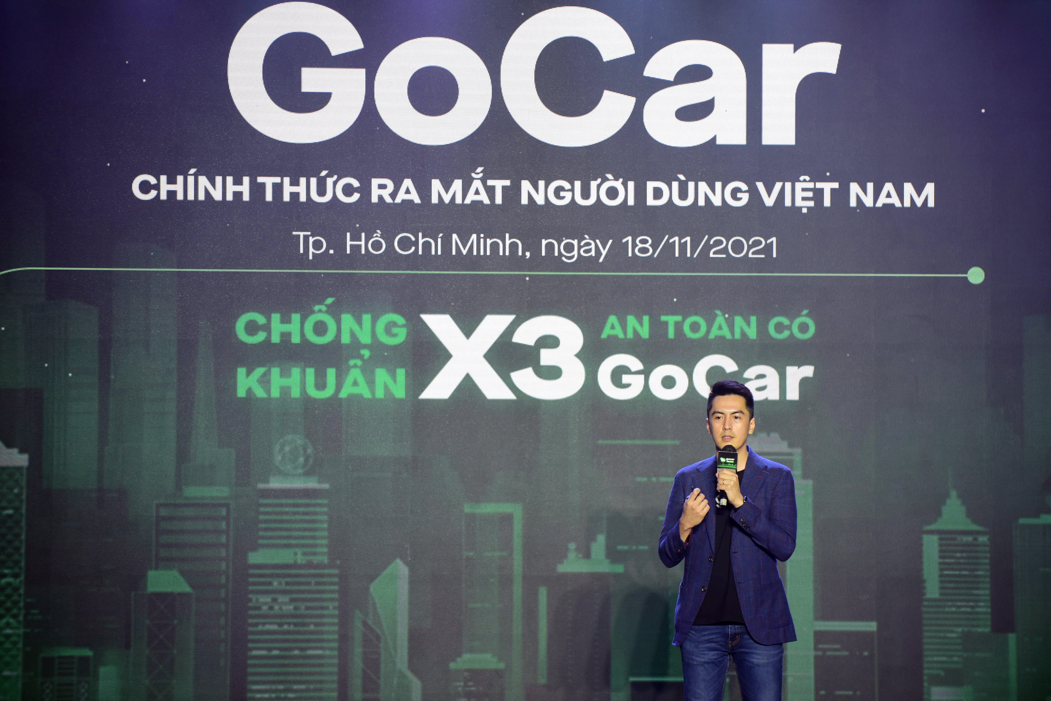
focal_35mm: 125
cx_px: 526
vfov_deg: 11.0
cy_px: 350
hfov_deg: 16.4
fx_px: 3651
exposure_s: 1/125
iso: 800
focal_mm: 125
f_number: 5.6
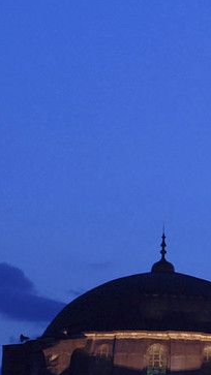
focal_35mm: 277
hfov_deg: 4.2
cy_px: 232
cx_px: 692
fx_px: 2757
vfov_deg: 7.8
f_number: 8
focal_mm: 40
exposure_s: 1.3
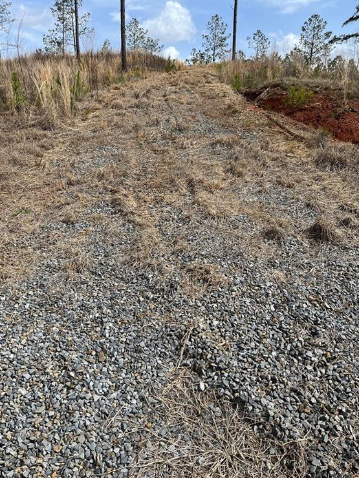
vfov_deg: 65.3
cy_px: 242
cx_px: 179
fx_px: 373
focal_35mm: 27
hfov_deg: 51.4
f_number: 1.6
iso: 50
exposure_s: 1/2463
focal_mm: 5.1
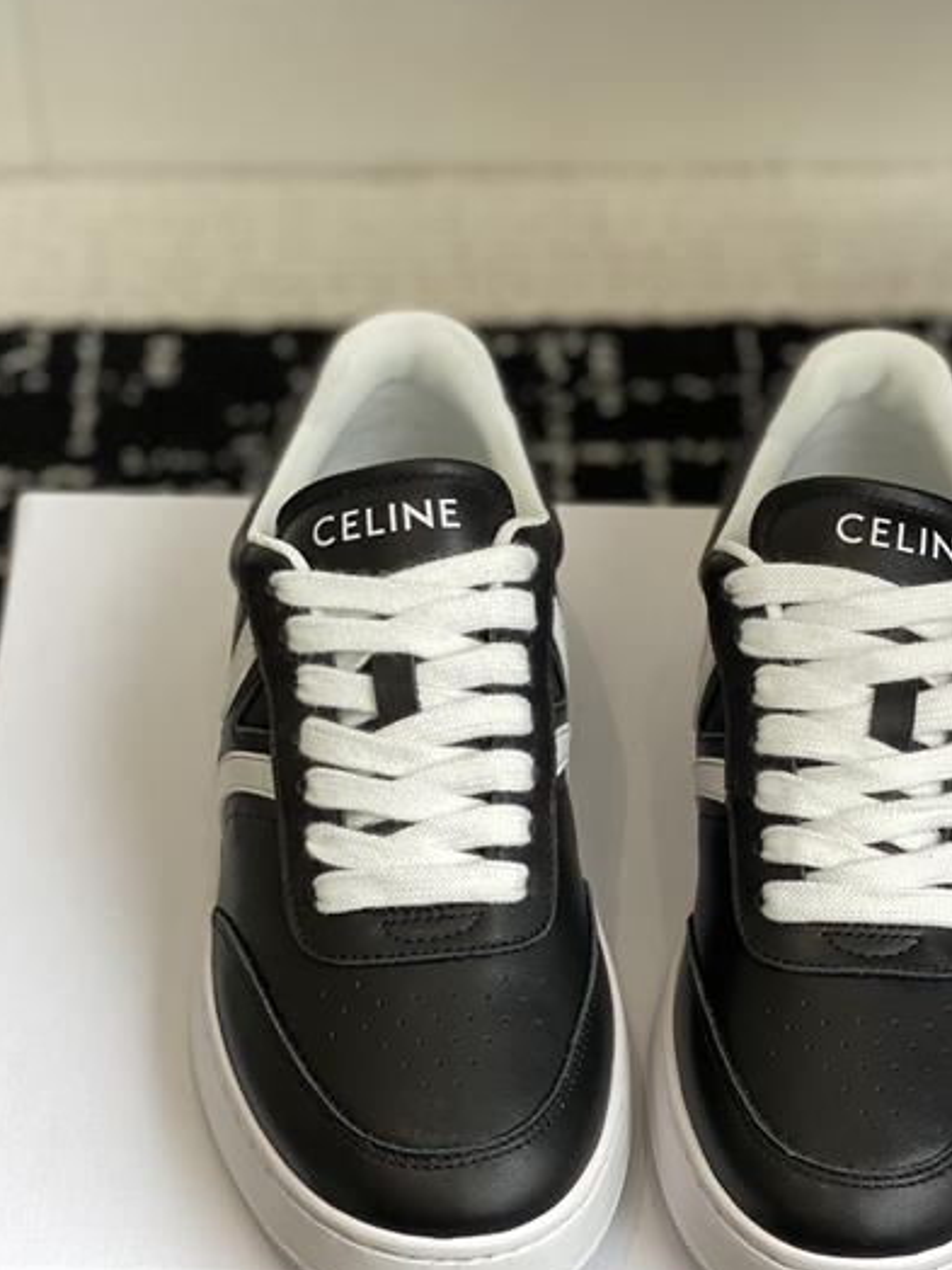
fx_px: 3154
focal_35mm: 86
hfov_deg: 17.1
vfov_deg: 22.7
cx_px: 659
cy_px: 783
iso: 20
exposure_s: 1/168
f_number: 2
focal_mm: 6
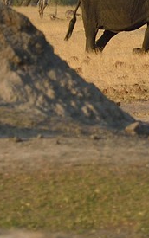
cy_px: -60
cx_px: 606
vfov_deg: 1.3
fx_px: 10377
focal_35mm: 1598
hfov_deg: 0.8
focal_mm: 270
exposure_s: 1/1600
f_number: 5.6
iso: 800
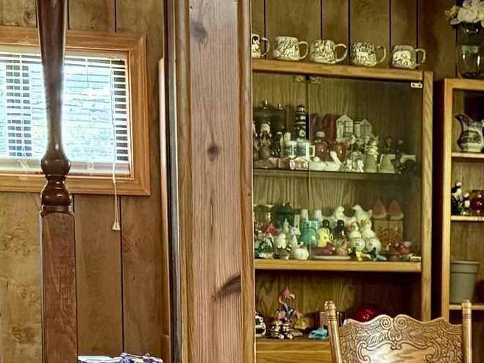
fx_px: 1567
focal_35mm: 112
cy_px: 435
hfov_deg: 16.9
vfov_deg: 12.9
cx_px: 552
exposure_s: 1/40
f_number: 1.78
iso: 640
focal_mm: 6.76
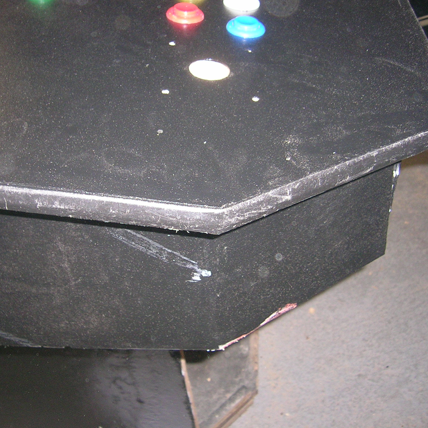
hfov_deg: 39.8
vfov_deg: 40.0
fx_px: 588
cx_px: 166
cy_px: 215
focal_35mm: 42
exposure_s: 1/60.1
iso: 130
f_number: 2.8
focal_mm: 5.4
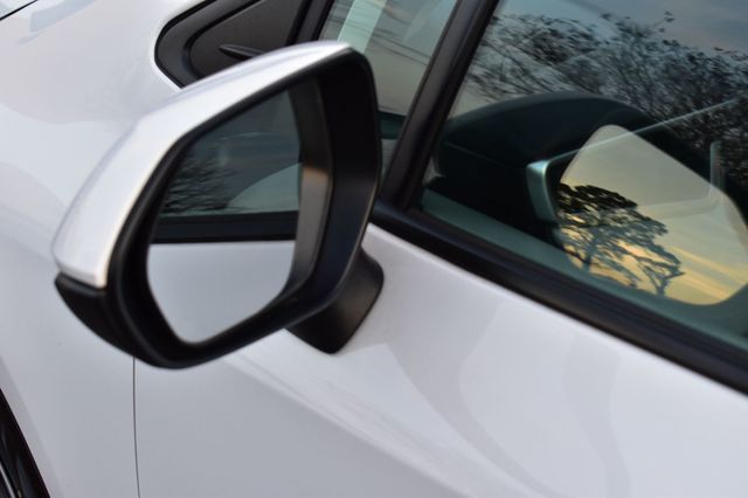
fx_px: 1402
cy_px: 249
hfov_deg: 29.9
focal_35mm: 68
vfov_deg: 20.1
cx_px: 374
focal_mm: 45
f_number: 7.1
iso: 400
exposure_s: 1/30
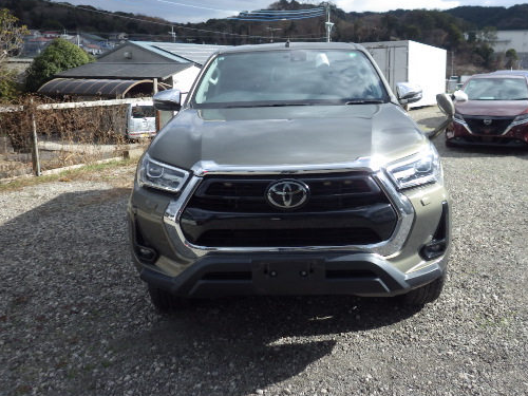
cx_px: 286
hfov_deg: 56.7
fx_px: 488
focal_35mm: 32
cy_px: 162
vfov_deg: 44.0
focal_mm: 4.5
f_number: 2.8
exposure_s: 1/1000
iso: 125
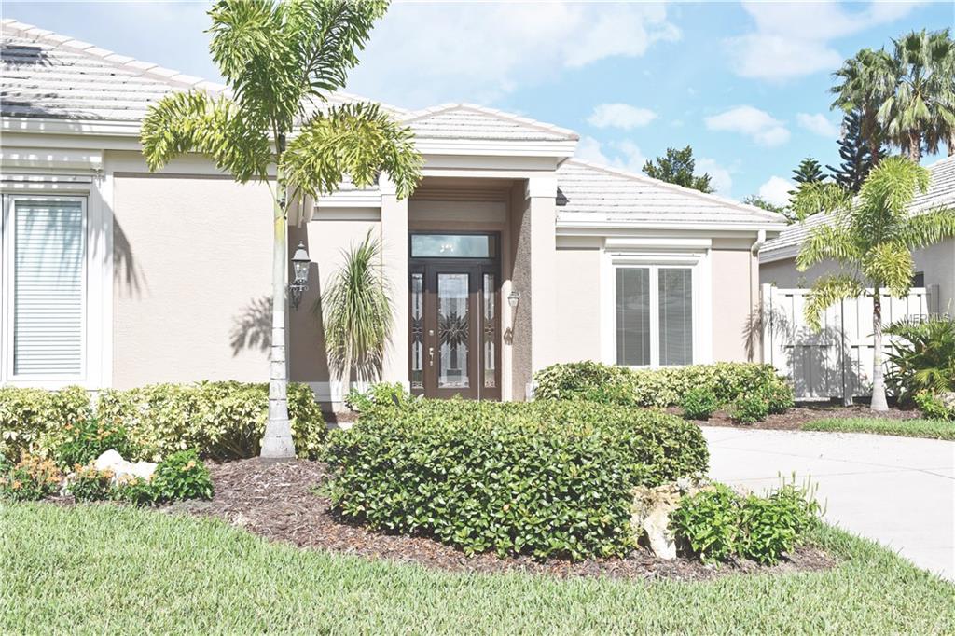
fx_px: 1061
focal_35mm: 40
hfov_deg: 48.5
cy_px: 318
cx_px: 478
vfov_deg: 33.4
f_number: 9
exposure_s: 1/320
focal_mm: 27
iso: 100
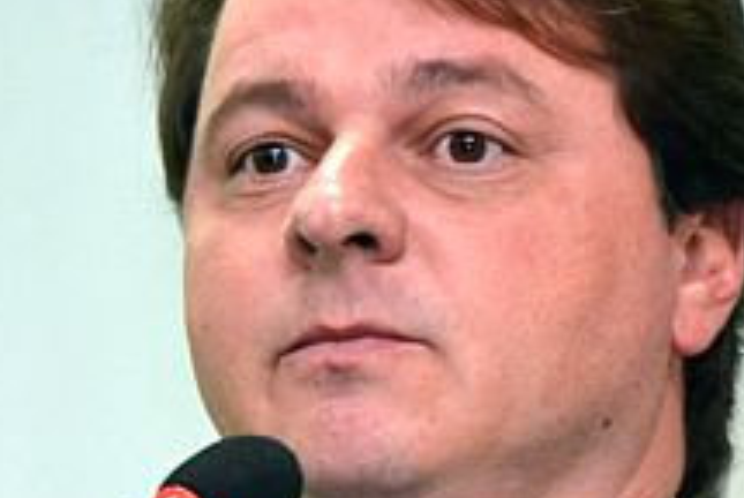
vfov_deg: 2.4
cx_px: 419
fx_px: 12103
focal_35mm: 585
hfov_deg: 3.5
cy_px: 583
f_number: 5.6
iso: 1600
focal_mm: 105
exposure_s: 1/60
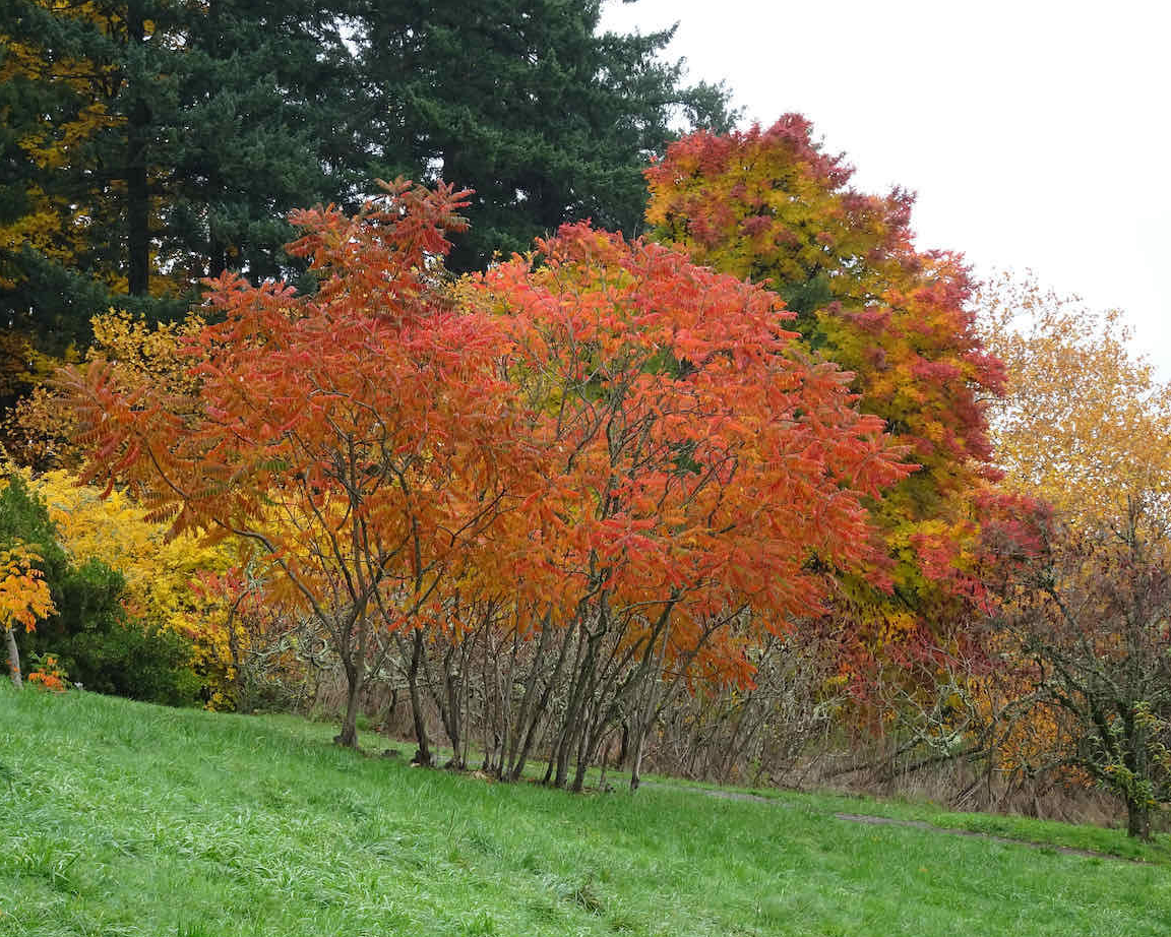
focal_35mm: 90
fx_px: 3120
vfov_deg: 17.1
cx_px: 575
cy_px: 454
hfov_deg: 21.3
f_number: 5
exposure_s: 1/100
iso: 100
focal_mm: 14.12
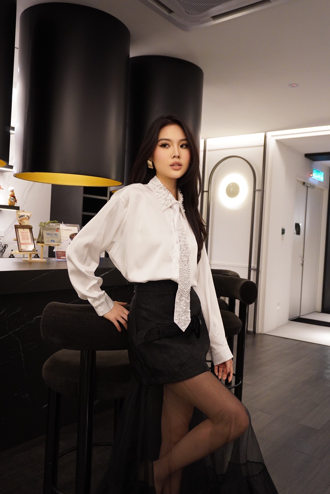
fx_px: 432
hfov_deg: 41.8
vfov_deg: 59.5
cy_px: 247
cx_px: 165
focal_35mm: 32
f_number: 4
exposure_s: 1/60
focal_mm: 21
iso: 1600
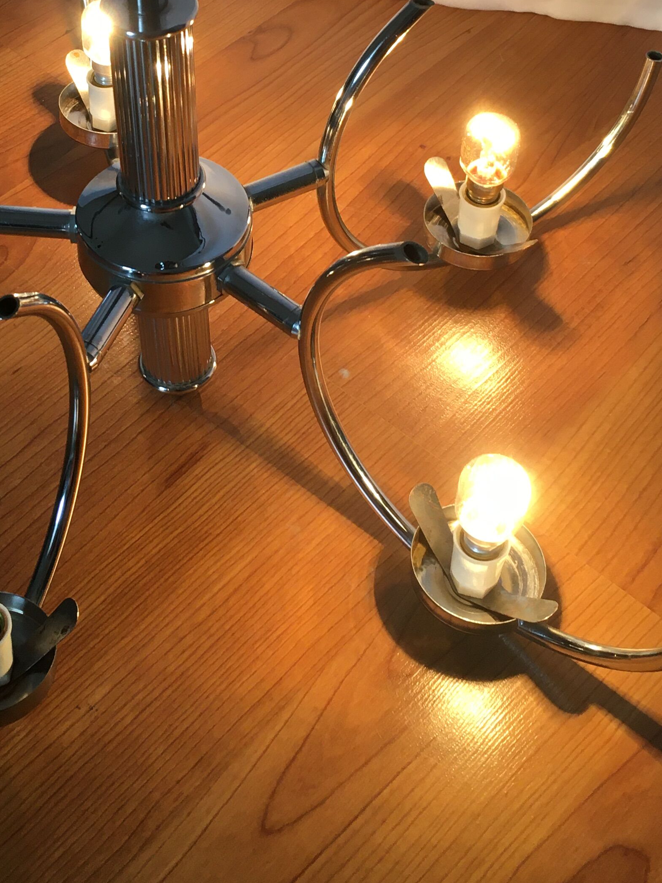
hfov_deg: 25.9
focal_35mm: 56
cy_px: 203
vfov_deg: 33.5
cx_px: 186
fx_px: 1428
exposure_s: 1/33
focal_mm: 4.15
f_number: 2.2
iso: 25
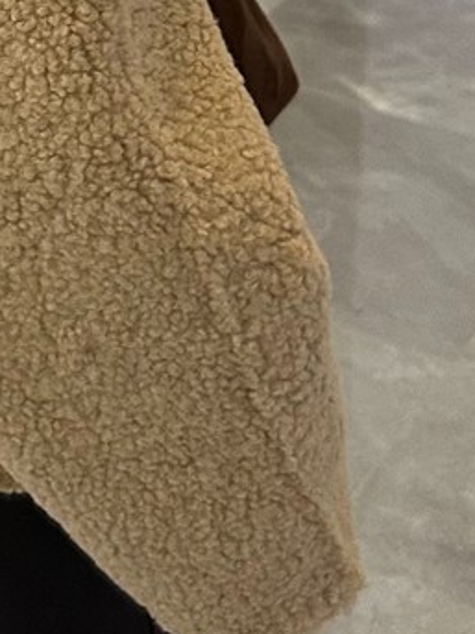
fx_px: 2050
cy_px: -477
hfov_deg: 12.4
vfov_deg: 15.4
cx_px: -283
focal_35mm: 112
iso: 250
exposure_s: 1/117
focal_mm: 6.86
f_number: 1.78
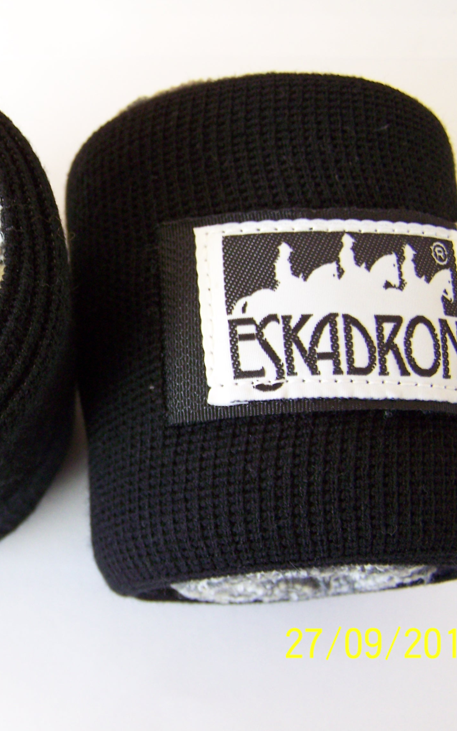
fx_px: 1076
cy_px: 366
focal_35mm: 54
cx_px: 44
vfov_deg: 37.5
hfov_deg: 23.3
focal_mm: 6.3
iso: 160
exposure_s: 1/15
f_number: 2.8
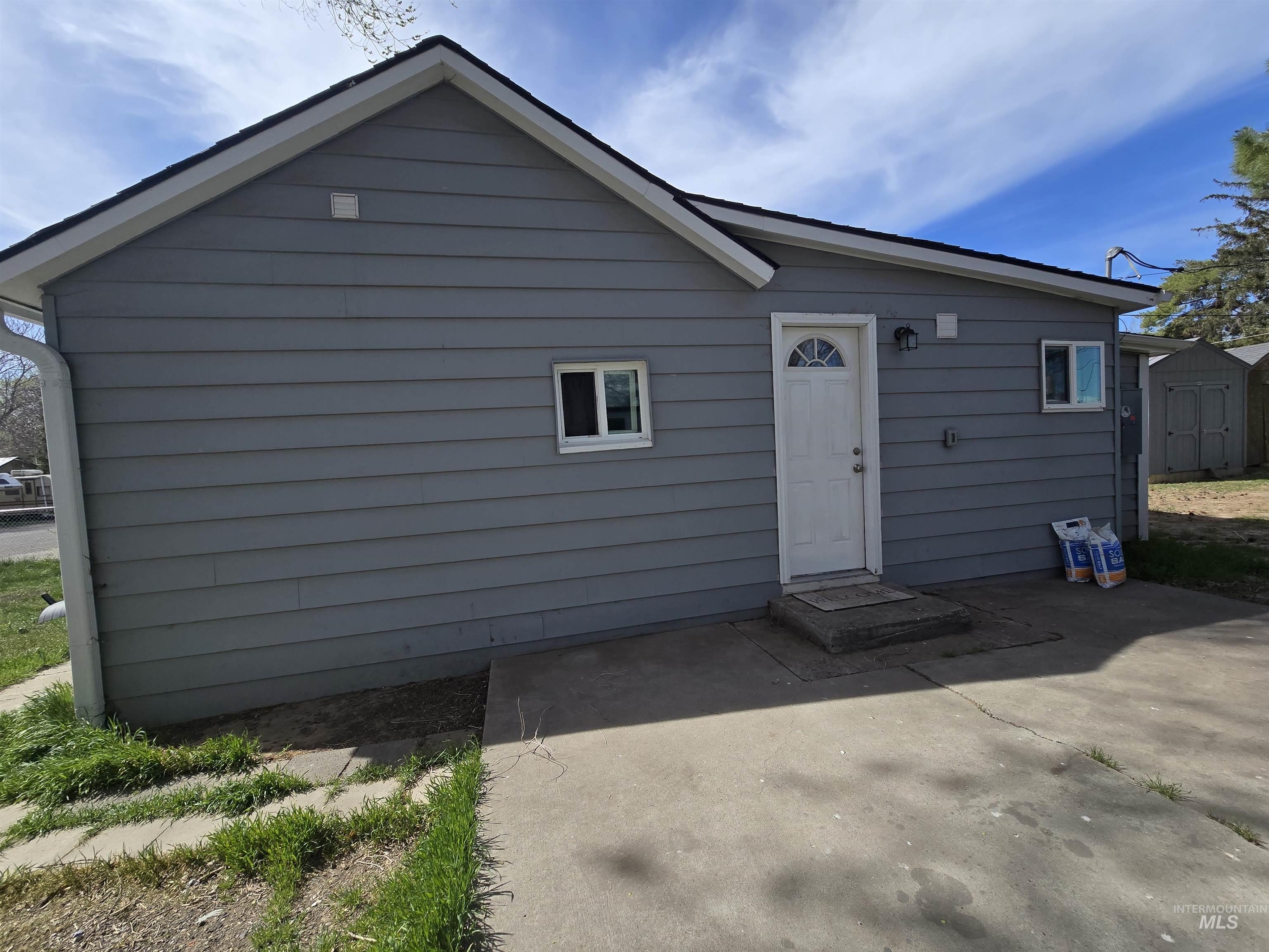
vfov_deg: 89.9
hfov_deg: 106.2
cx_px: 634
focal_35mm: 13
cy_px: 476
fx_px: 477
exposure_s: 1/1884
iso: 50
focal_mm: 2.2
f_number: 2.2
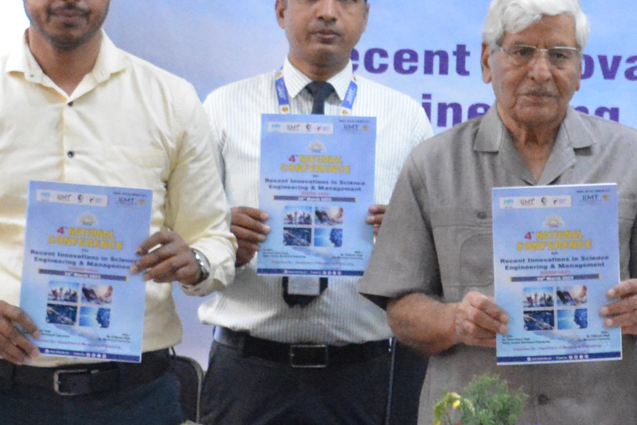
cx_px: 596
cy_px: 131
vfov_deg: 7.0
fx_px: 3450
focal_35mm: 195
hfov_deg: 10.5
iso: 4000
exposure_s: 1/100
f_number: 3.8
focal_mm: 26
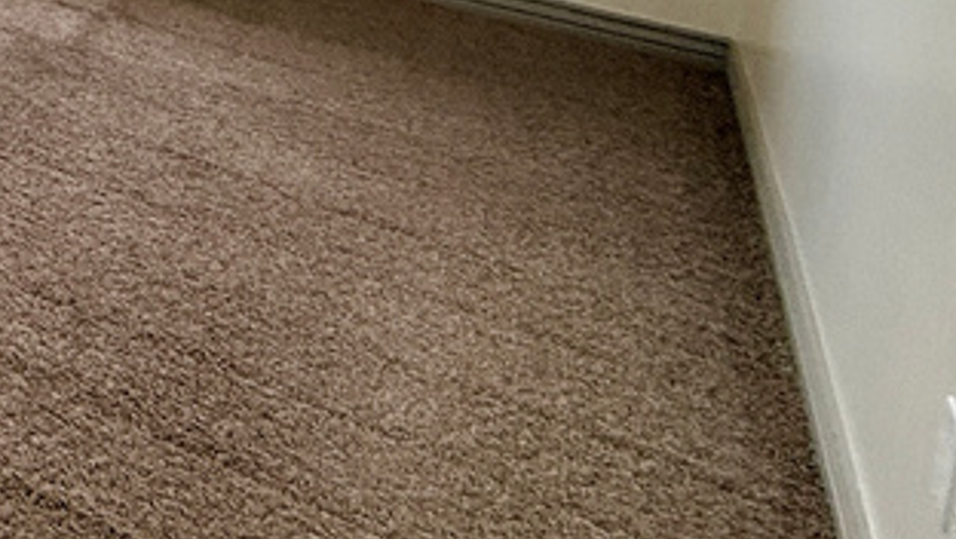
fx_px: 1268
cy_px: -352
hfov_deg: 26.8
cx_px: -533
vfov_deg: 19.6
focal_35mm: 50
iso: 200
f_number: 2.2
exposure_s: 1/120
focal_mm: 2.22
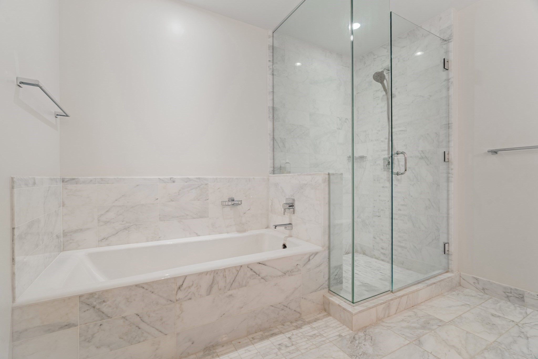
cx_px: 269
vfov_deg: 73.8
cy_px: 180
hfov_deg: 96.7
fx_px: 239
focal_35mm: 16
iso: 200
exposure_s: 1.3
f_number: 8
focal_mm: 16
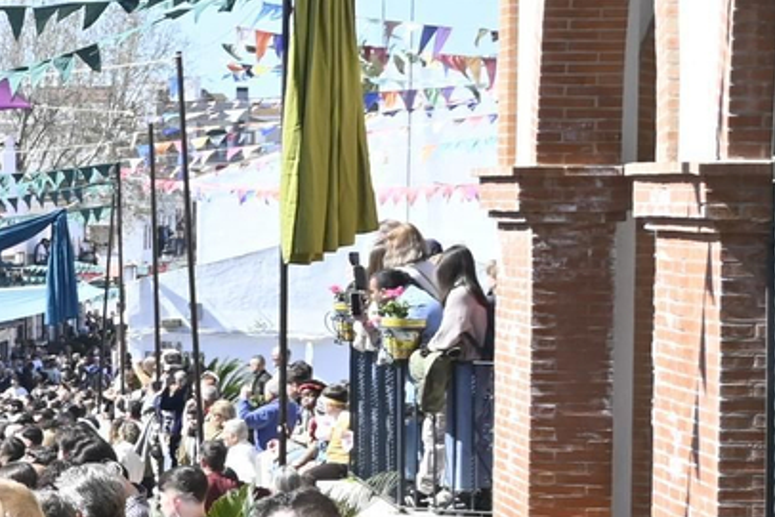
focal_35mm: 192
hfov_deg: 10.0
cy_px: 336
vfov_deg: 7.2
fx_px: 4134
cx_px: -716
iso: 200
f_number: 6.3
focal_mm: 32.5
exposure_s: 1/400
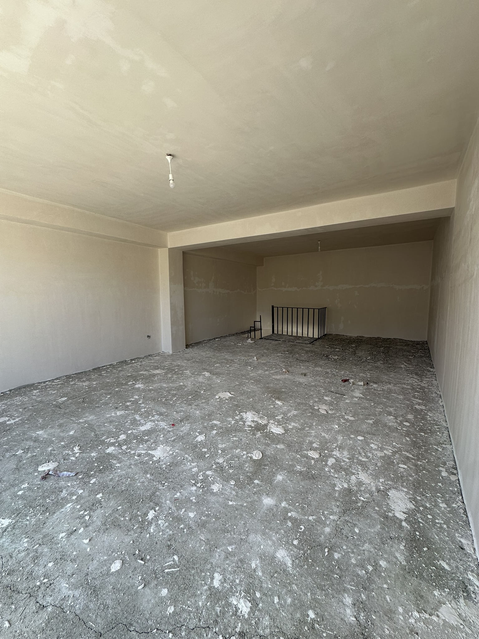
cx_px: 240
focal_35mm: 14
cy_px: 320
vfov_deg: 102.1
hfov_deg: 85.7
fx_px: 258
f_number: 2.2
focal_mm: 2.22
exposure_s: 1/188
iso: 40
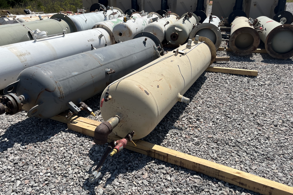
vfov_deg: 46.4
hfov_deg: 65.5
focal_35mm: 28
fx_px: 228
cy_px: 97
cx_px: 145
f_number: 1.6
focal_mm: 5.1
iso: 50
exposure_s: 1/6173
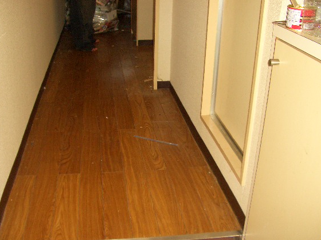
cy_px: 125
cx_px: 141
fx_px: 371
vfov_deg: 36.0
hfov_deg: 46.7
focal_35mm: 40
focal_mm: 5.8
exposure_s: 1/60
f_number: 2.6
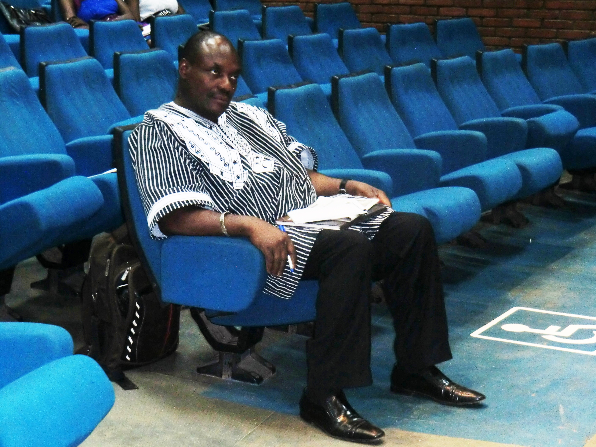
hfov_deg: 25.7
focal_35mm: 76
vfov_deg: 19.4
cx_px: 298
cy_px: 224
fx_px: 1309
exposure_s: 1/20
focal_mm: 13.6
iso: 400
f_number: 4.6
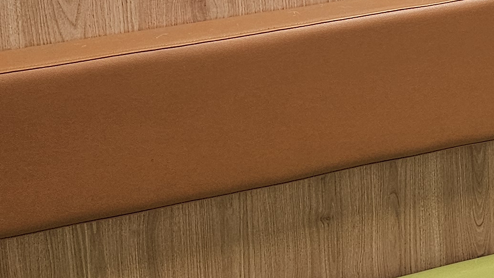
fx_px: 1271
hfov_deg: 20.9
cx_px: 543
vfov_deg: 11.9
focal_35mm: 97
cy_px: -152
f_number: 1.7
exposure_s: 1/100
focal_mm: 6.3
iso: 200
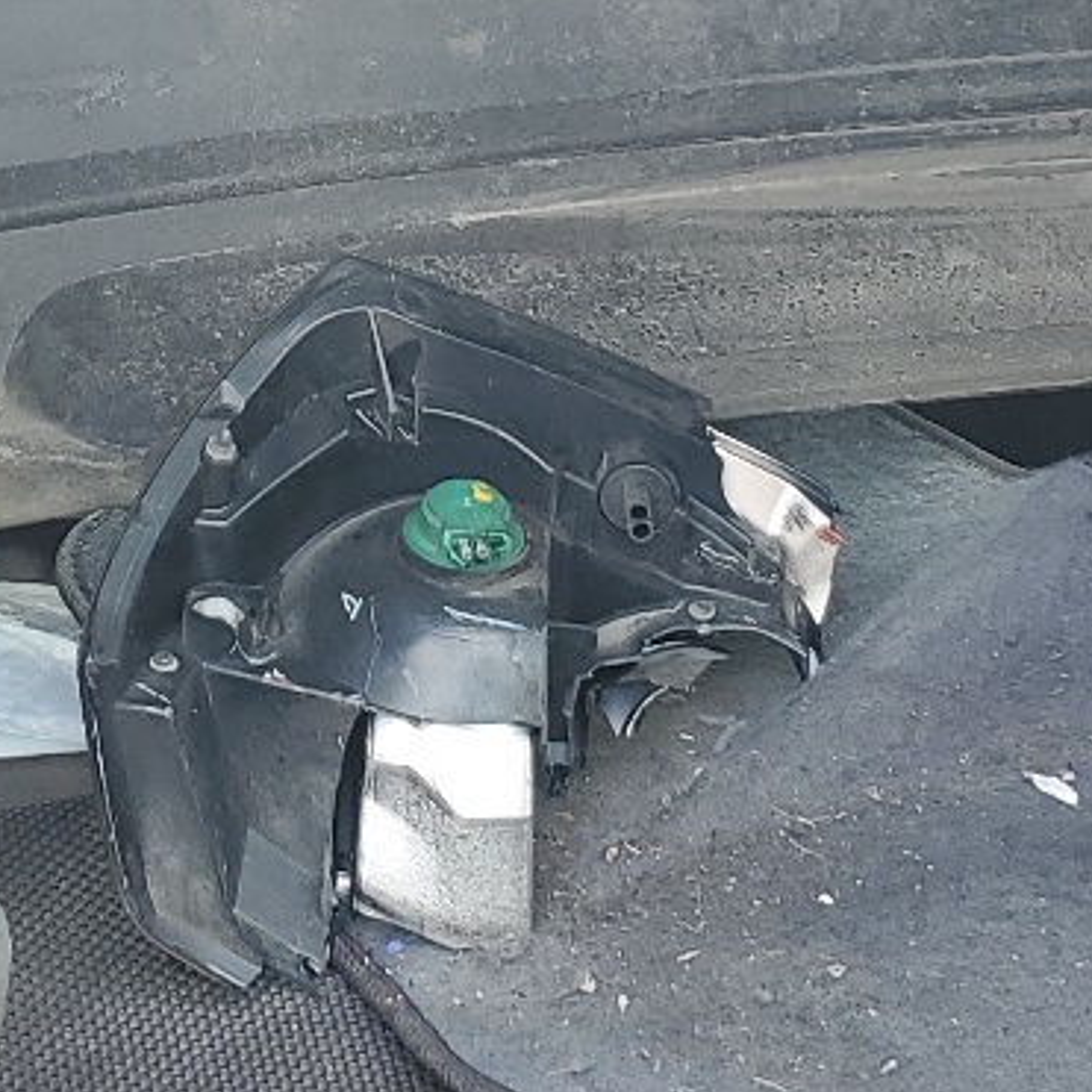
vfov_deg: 17.4
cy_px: 182
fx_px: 3533
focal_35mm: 99
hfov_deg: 17.6
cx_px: 433
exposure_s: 1/143
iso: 50
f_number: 1.5
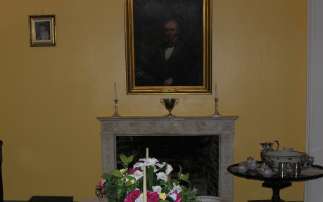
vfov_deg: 19.9
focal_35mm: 64
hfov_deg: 31.7
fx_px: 563
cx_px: 105
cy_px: 185
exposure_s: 1/60.1
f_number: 2.8
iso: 50
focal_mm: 8.9
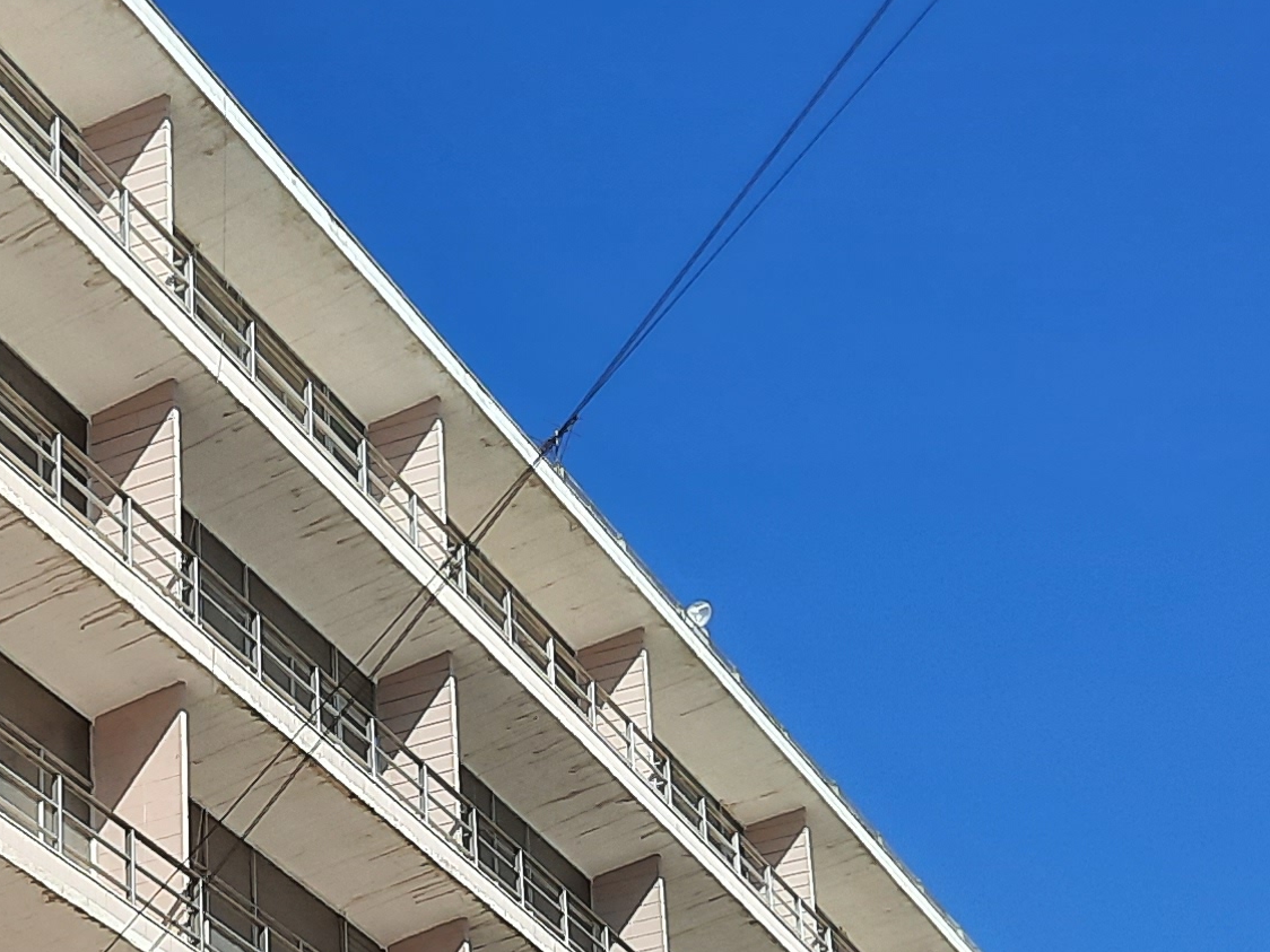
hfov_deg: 21.1
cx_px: -67
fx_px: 3265
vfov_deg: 16.0
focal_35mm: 89
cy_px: 1124
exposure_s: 1/1220
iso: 32
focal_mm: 4.6
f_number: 2
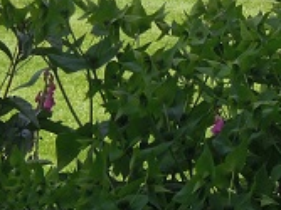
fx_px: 1874
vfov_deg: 6.3
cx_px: 86
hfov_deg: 8.6
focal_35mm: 231
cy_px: -98
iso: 160
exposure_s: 1/800
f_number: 4
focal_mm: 9.9
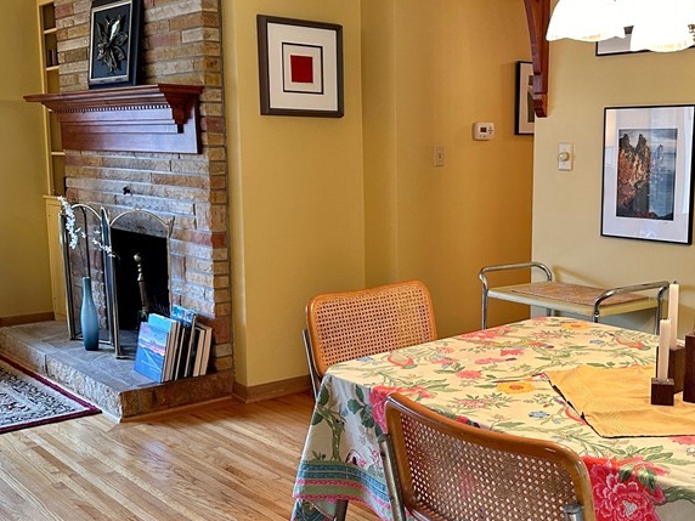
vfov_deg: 33.6
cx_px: 480
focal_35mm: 43
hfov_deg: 43.1
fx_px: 863
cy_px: 278
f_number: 1.78
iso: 320
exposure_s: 1/60
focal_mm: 6.86
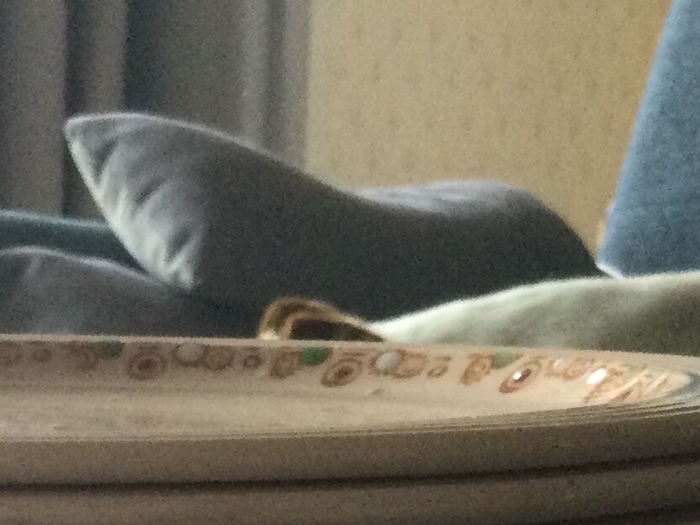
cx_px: 28
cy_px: 974
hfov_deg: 16.0
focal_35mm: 121
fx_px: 2447
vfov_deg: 11.3
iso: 160
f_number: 2.4
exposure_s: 1/33
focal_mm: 3.3
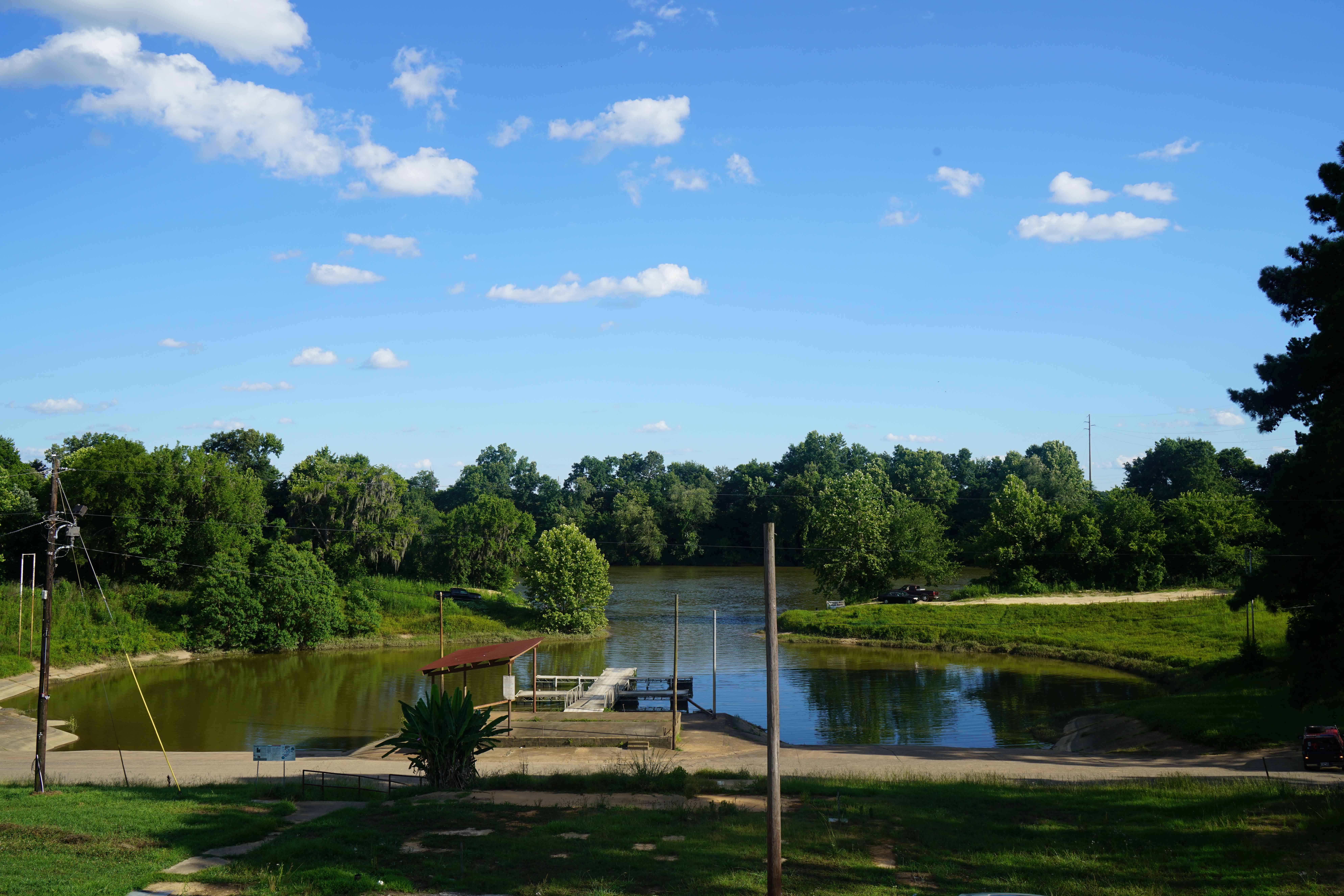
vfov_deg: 40.0
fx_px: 1232
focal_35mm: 33
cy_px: 448
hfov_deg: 57.2
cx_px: 672
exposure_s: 1/80
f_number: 13
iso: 100
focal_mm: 33
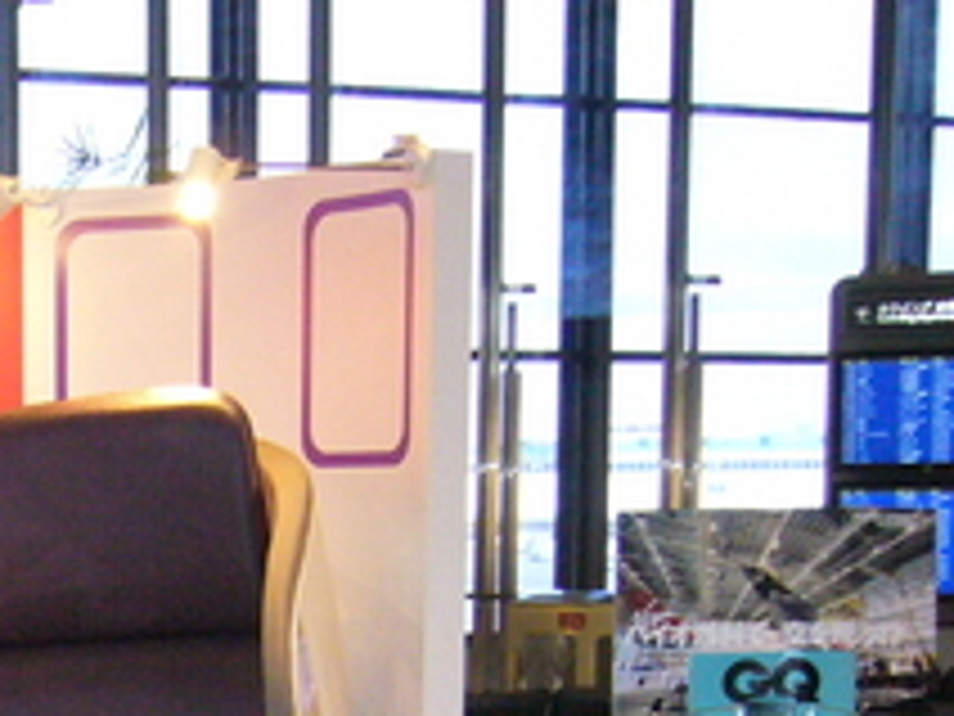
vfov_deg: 14.2
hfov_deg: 18.7
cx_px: -202
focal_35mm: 99
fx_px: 2728
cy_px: 973
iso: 400
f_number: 2.8
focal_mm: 5.8
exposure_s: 1/60
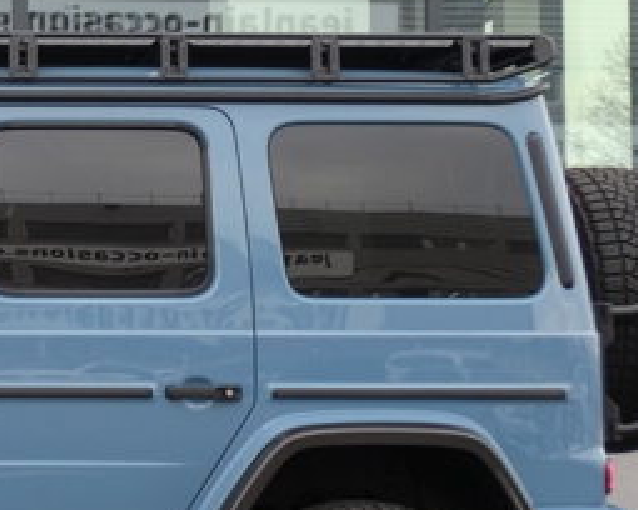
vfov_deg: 15.7
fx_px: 1850
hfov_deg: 18.5
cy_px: 238
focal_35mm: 98
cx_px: -135
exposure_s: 1/80
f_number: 3.4
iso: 100
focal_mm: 5.8
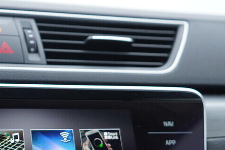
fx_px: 481
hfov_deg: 25.3
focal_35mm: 77
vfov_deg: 17.4
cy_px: 145
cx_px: 13
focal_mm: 24
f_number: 2.8
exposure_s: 1/40
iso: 125
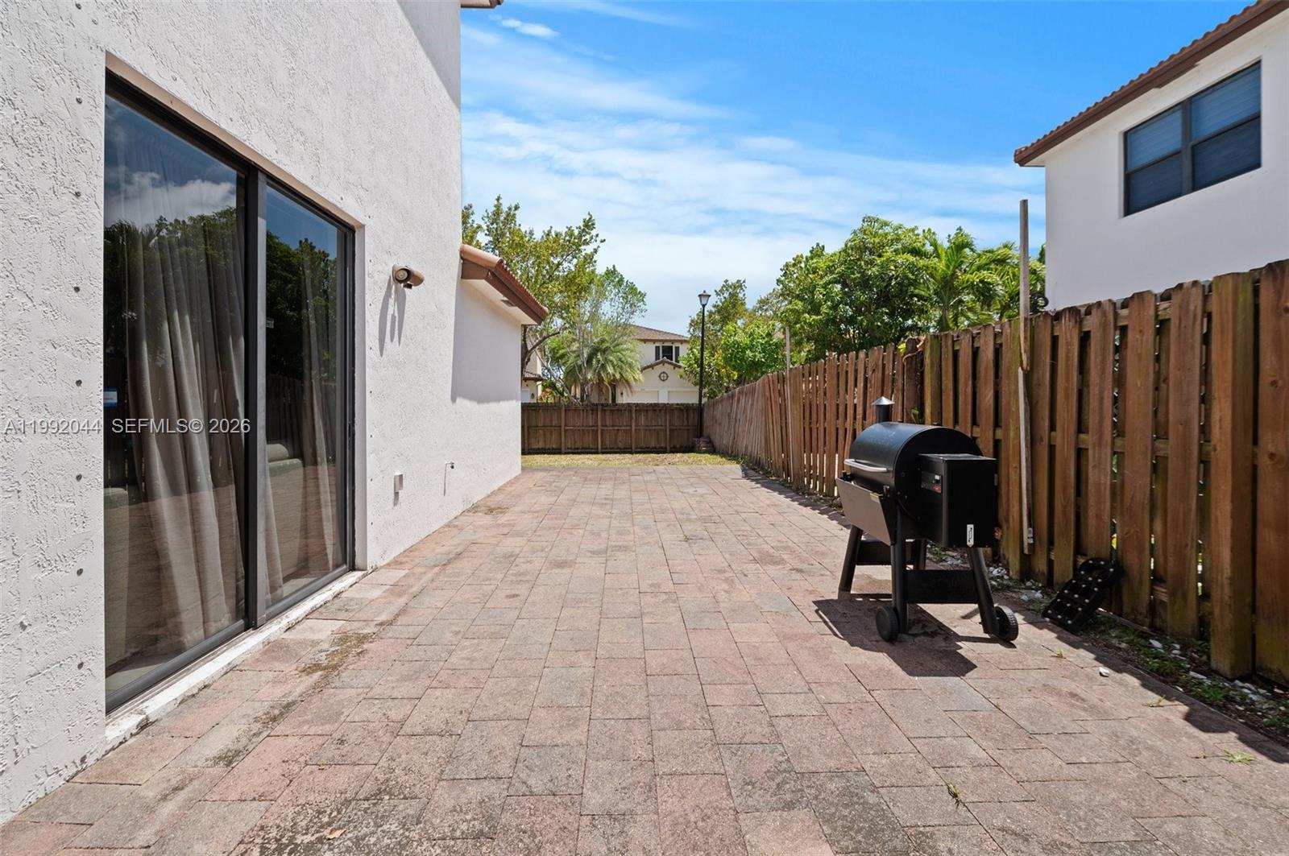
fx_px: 501
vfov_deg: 81.1
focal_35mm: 14
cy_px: 428
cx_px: 644
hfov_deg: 104.3
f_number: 8
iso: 200
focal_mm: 14
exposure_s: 1/400
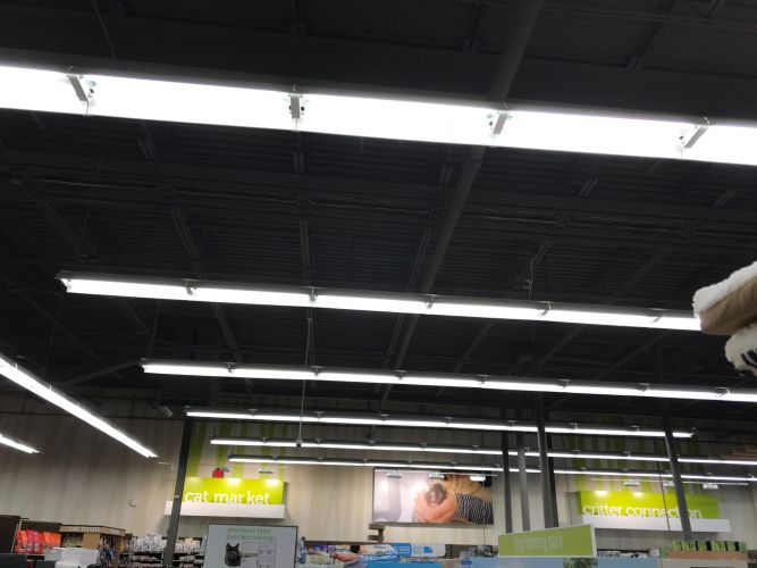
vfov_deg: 49.7
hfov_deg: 63.5
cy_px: 284
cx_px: 378
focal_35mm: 28
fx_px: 612
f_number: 1.8
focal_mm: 3.99
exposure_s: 1/127
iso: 40
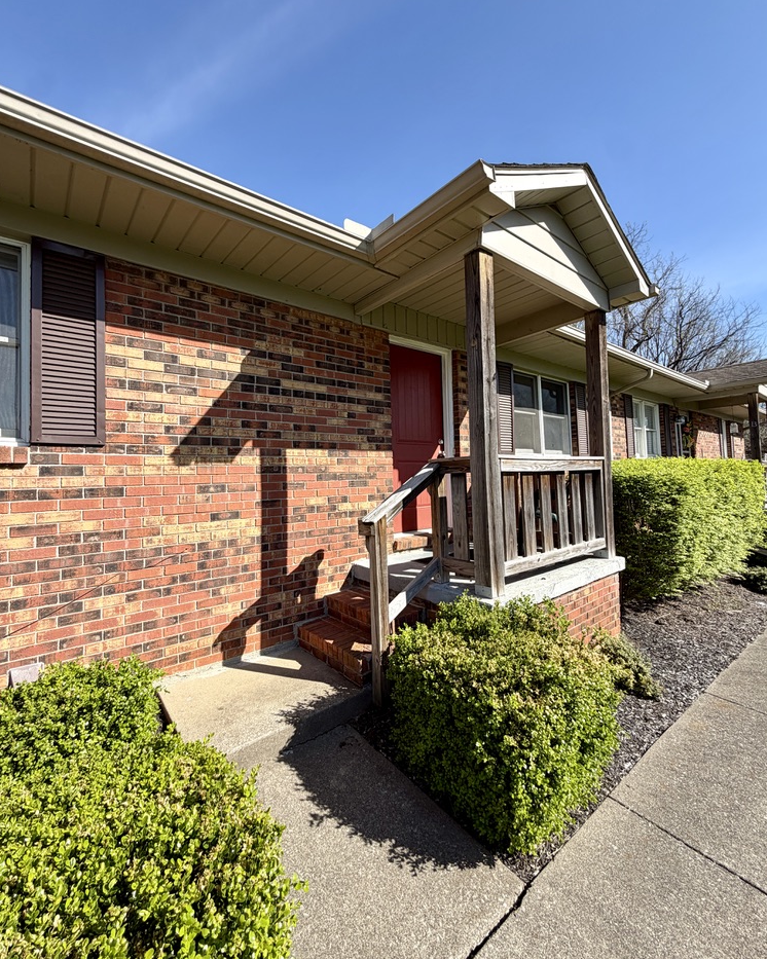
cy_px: 467
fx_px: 426
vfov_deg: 96.8
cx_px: 391
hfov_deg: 84.0
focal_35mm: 15
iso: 32
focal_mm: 2.22
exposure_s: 1/770
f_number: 2.2
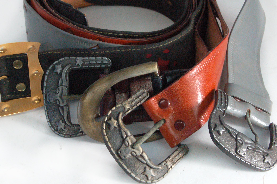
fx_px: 684
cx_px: 125
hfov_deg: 22.9
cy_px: 87
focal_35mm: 89
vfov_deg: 15.3
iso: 1600
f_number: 9
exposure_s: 1/60
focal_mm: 46
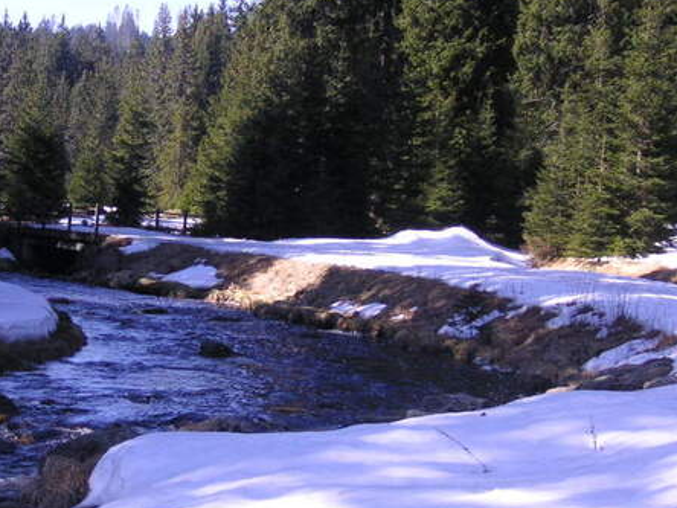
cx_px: 192
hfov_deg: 21.6
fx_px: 1760
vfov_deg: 16.4
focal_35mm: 90
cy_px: 227
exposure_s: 1/350
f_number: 3.4
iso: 50
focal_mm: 8.4
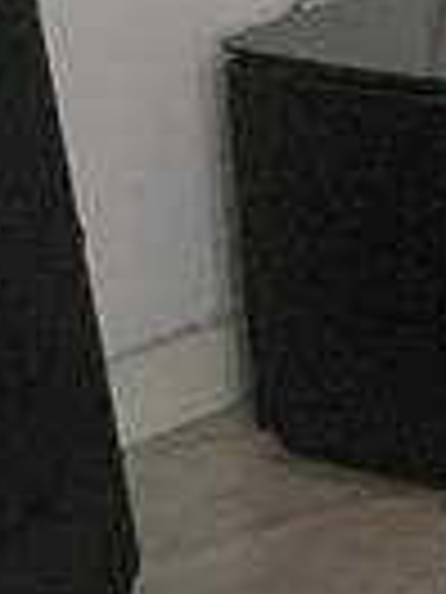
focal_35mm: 197
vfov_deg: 7.9
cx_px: 536
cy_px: 2061
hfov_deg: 7.5
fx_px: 3384
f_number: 1.8
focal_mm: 4.25
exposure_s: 1/60
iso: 200
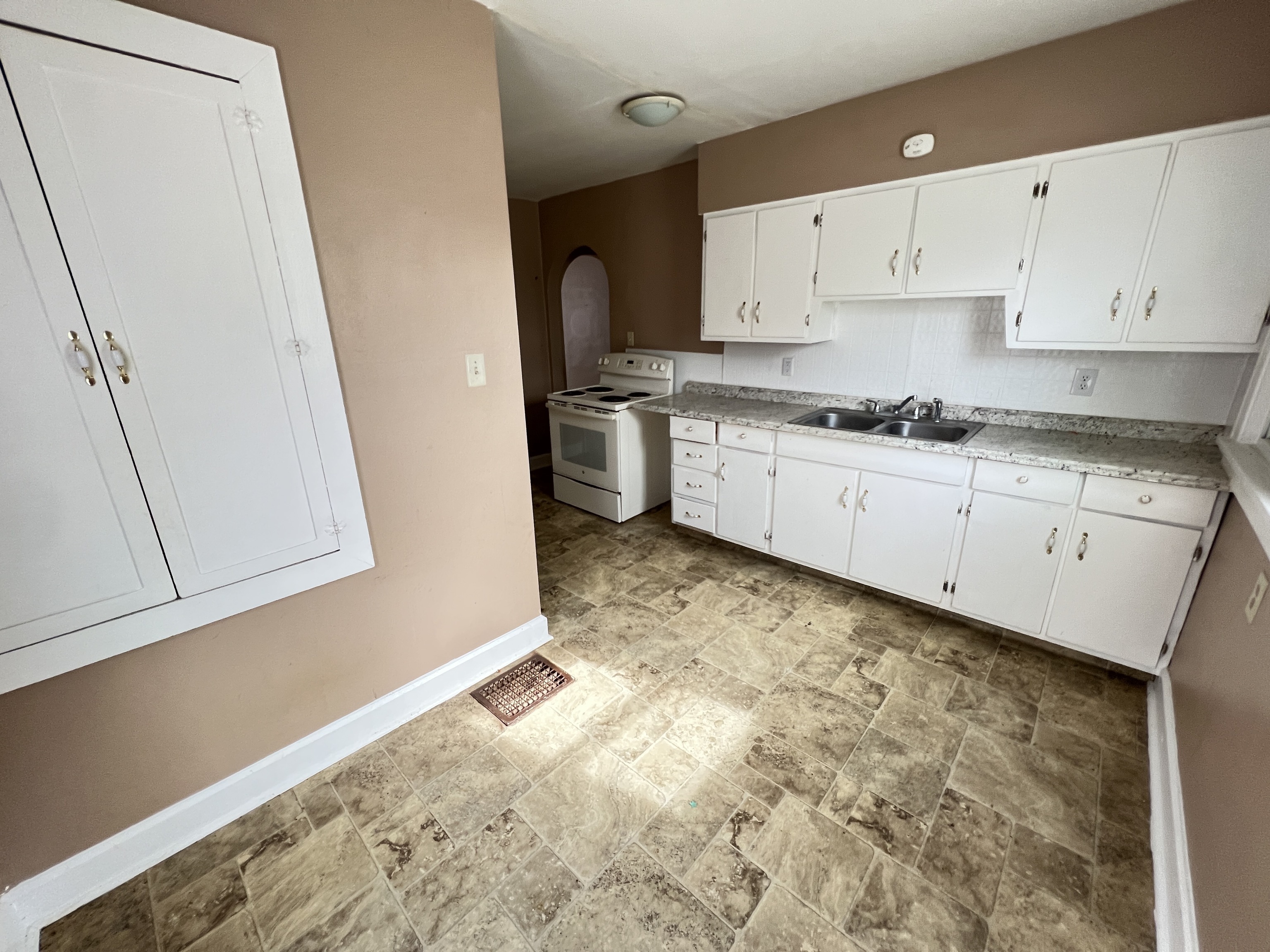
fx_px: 477
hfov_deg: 106.2
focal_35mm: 13
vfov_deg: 89.9
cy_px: 476
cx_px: 635
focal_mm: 1.57
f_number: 1.8
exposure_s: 1/99
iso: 200
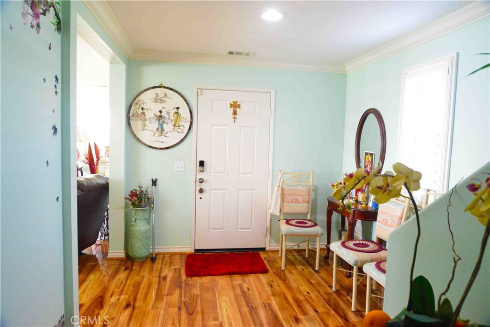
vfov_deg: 53.1
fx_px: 327
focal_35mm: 24
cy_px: 164
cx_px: 245
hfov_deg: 73.7
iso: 4000
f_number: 9
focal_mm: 24
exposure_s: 1/25
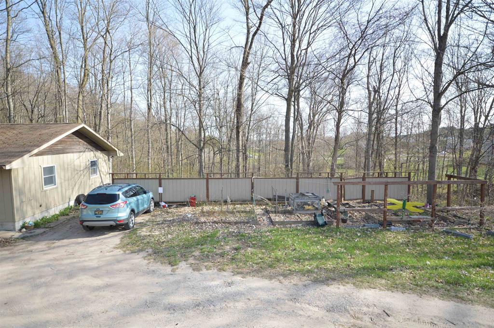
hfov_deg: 81.3
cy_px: 164
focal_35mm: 21
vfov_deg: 59.4
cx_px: 247
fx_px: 288
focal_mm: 14
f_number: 5.6
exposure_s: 1/125
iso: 100
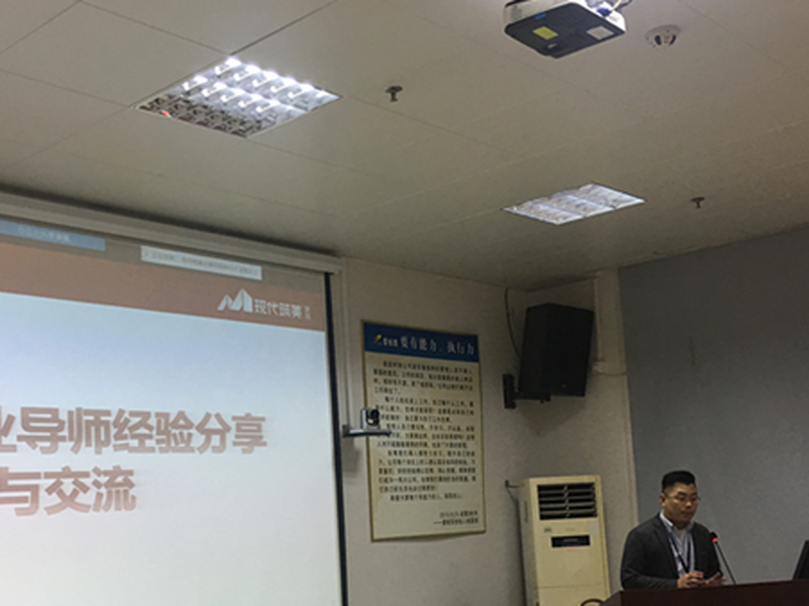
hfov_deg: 41.9
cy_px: 440
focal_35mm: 45
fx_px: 1051
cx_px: 318
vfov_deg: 31.7
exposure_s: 1/17
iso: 32
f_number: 2.2
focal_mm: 4.15
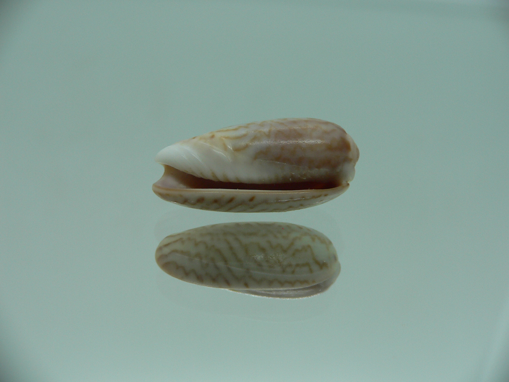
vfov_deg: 40.7
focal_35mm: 35
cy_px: 191
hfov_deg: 52.6
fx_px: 515
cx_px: 254
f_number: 2.8
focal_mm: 4.6
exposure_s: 1/60
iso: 80
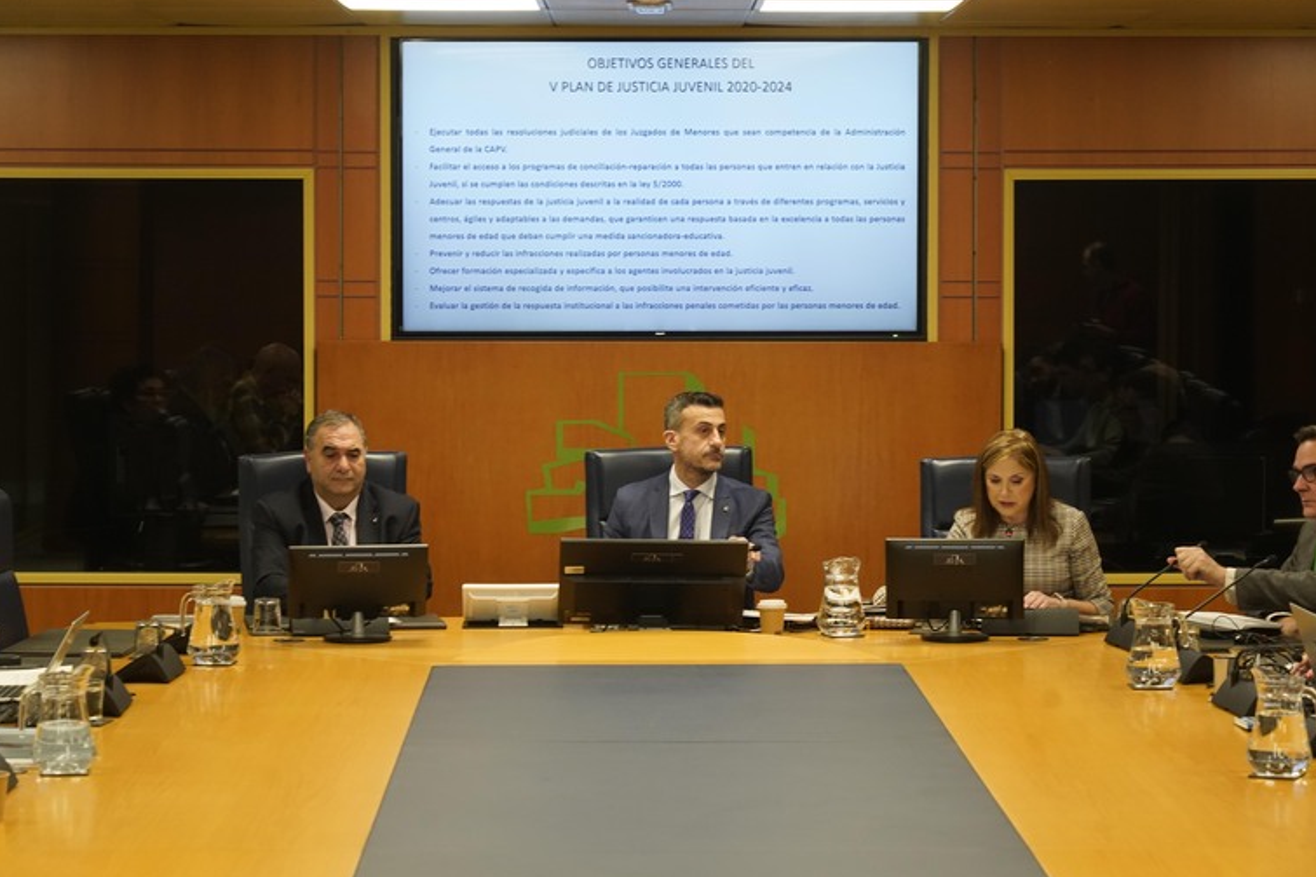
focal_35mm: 101
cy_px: 438
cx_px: 662
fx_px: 3691
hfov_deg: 20.2
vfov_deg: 13.5
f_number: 6.3
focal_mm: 99
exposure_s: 1/160
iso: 3200
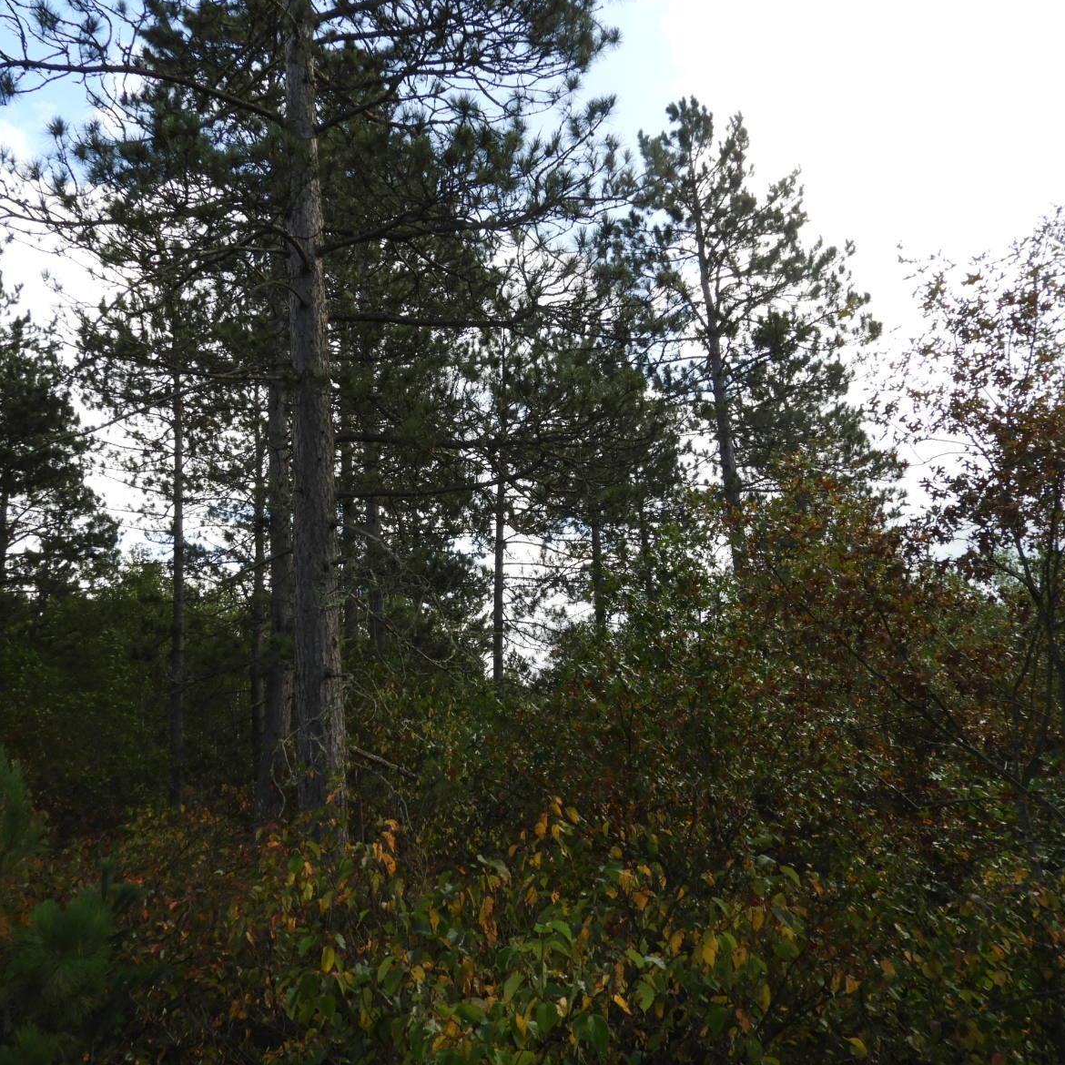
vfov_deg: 55.6
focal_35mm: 29
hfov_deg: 55.5
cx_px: 480
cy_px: 520
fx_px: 1009
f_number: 3.3
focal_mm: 4.3
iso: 100
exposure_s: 1/400
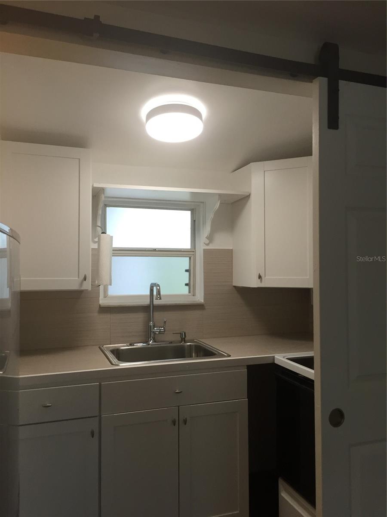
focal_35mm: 29
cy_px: 258
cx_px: 194
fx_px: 432
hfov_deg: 48.2
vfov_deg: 61.7
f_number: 2.2
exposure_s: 1/30
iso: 40
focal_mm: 4.15
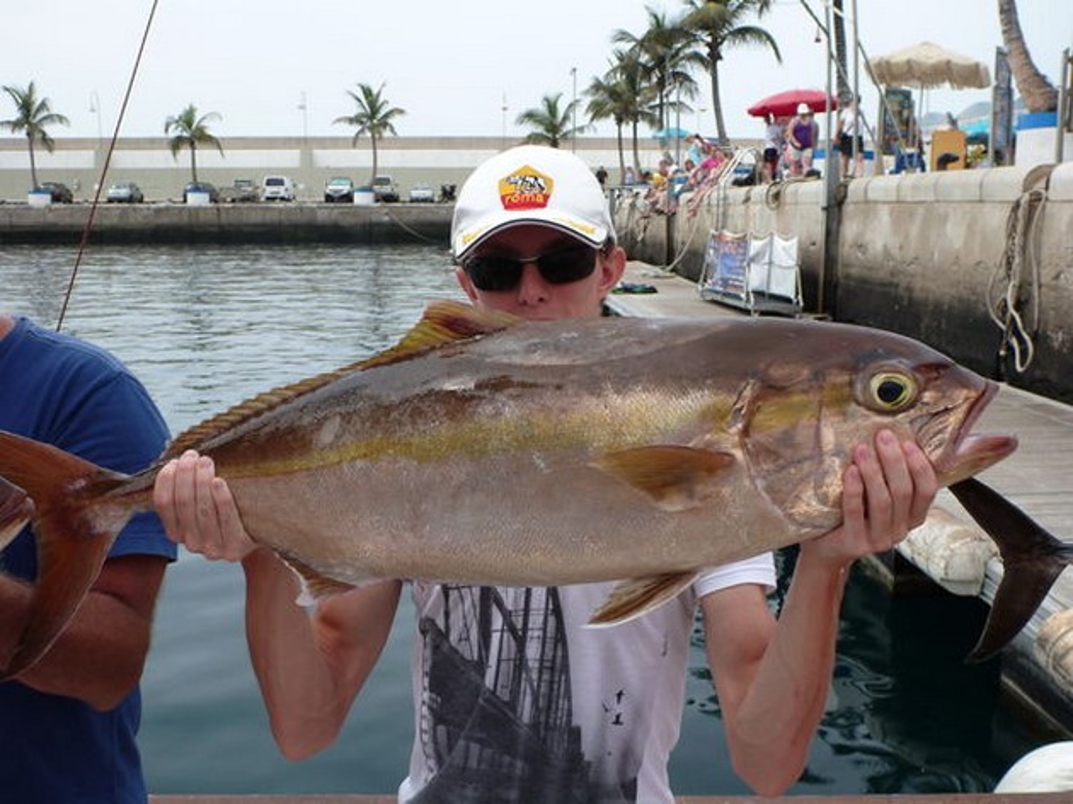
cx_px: 536
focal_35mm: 36
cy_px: 402
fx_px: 1115
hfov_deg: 51.4
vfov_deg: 39.6
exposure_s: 1/400
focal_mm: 6.4
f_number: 3.9
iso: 100
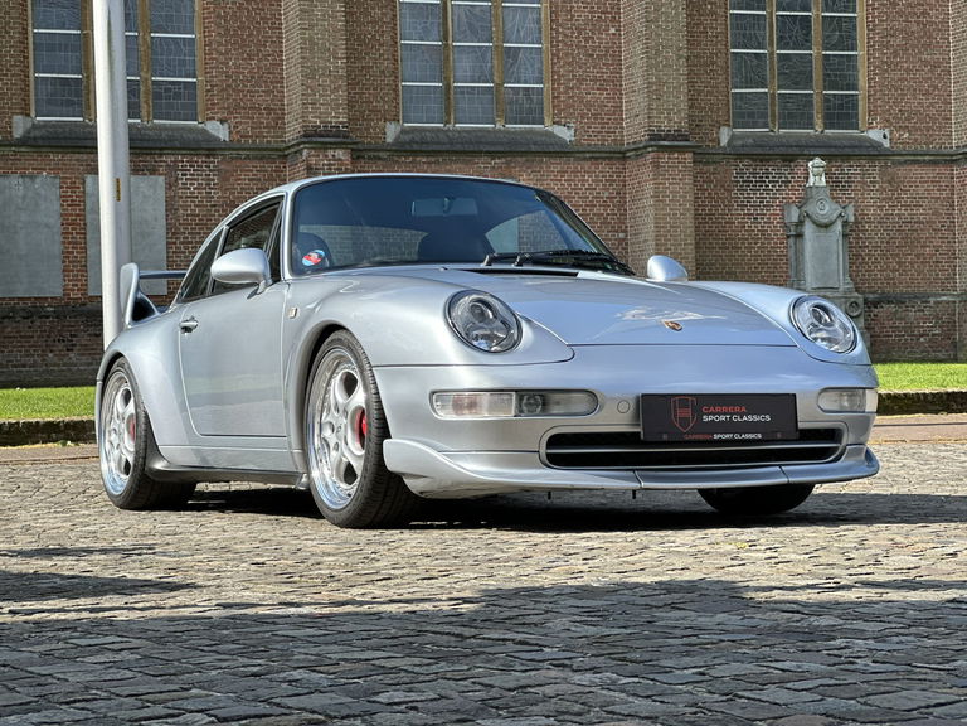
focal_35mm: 77
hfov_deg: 25.3
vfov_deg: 19.1
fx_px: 2151
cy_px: 363
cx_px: 484
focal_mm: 9
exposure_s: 1/381
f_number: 2.8
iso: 32
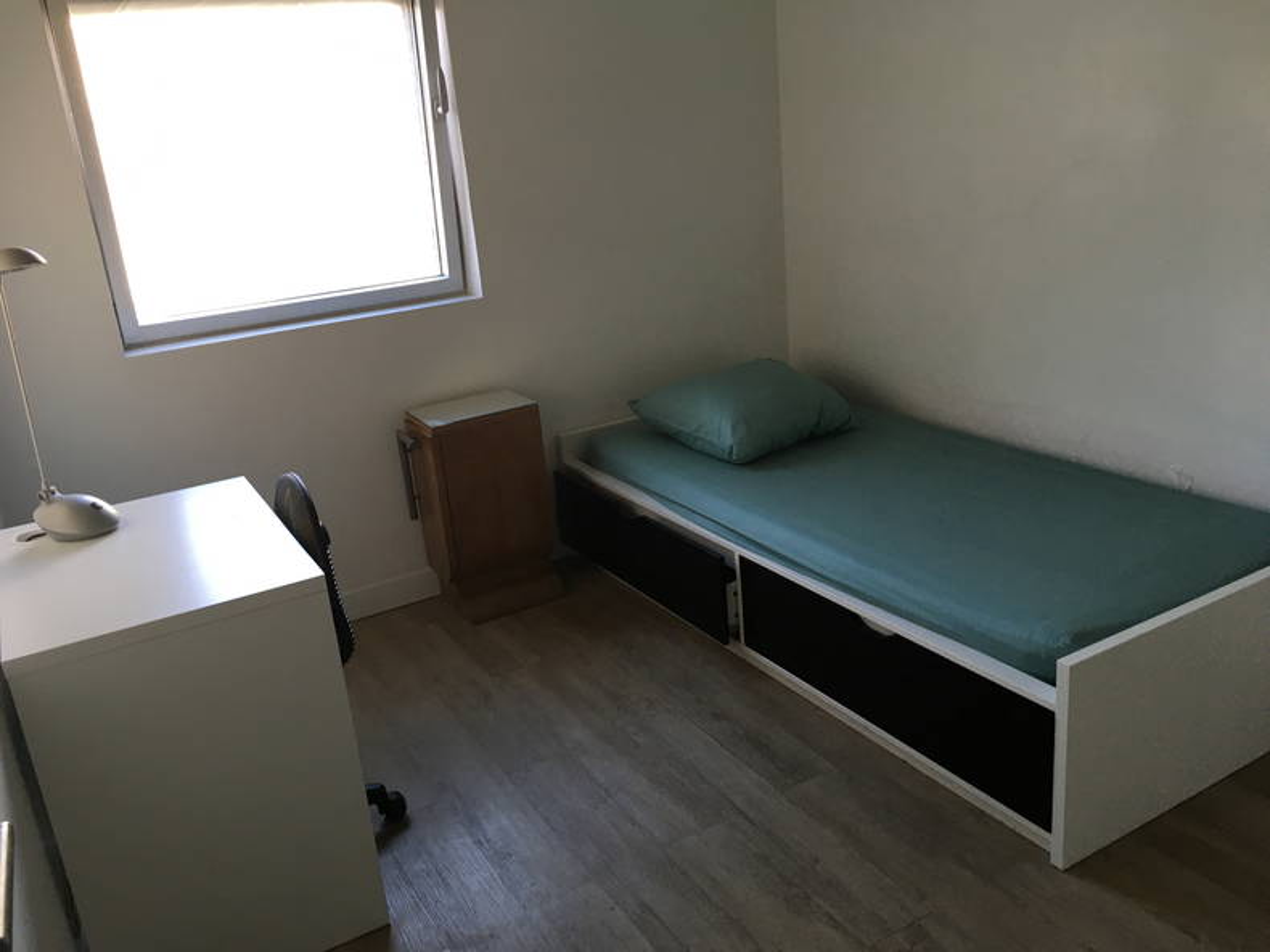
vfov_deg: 48.2
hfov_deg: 61.7
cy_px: 476
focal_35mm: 29
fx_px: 1064
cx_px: 635
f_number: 2.2
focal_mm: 4.15
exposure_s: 1/33
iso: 32
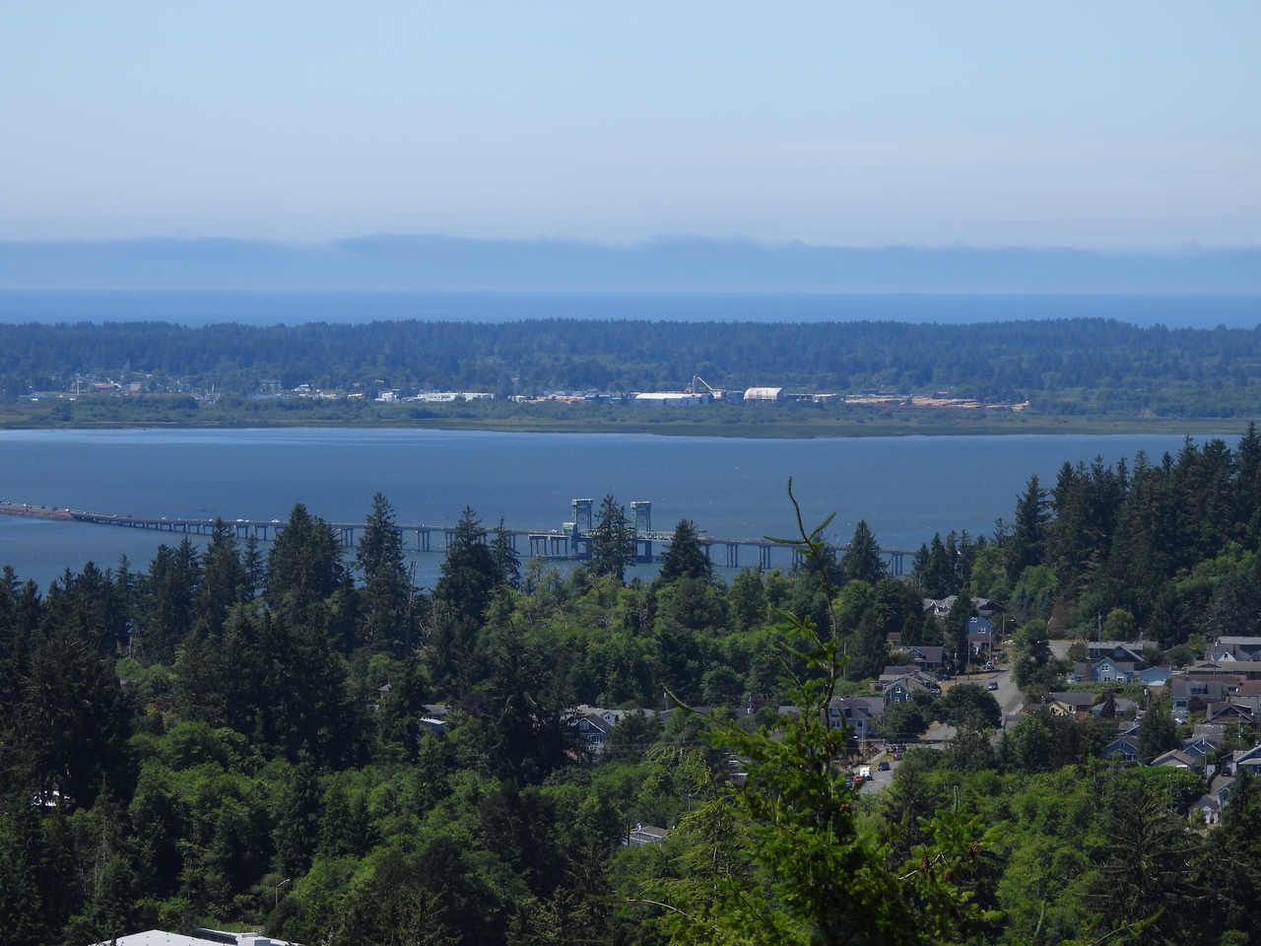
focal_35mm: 185
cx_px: 630
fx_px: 6739
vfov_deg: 8.0
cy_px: 473
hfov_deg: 10.7
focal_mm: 33
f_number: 4.5
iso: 100
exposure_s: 1/1000
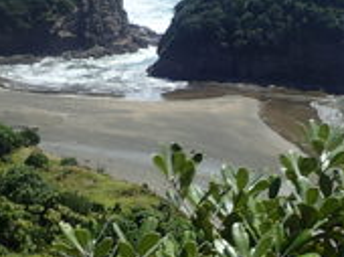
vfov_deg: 17.7
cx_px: 134
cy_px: 119
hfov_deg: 23.5
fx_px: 824
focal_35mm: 83
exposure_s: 1/160
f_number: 9
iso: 100
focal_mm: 5.87
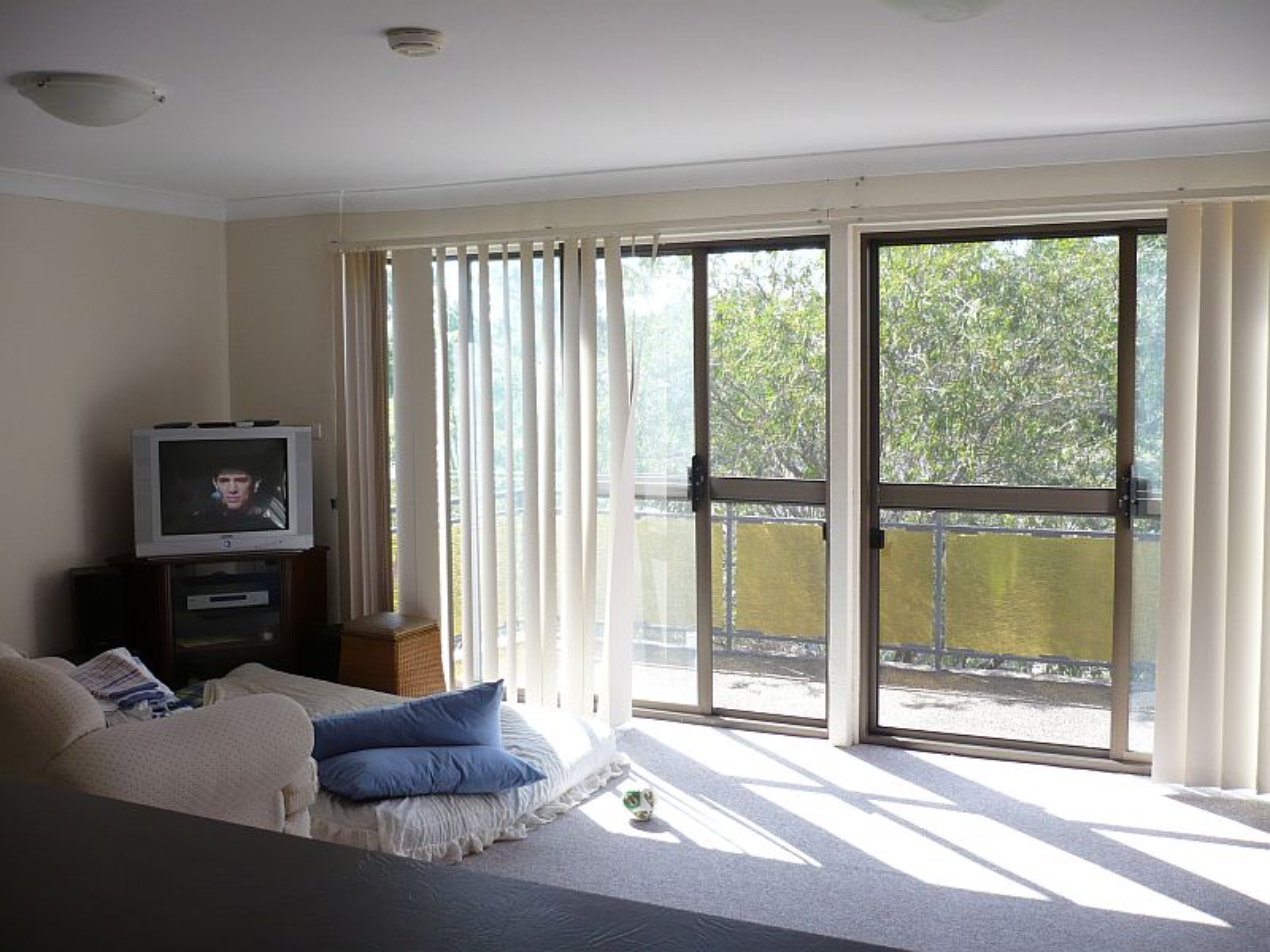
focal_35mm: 35
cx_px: 635
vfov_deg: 40.7
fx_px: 1284
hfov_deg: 52.6
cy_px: 476
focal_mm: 5.8
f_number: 2.8
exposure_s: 1/125
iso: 100
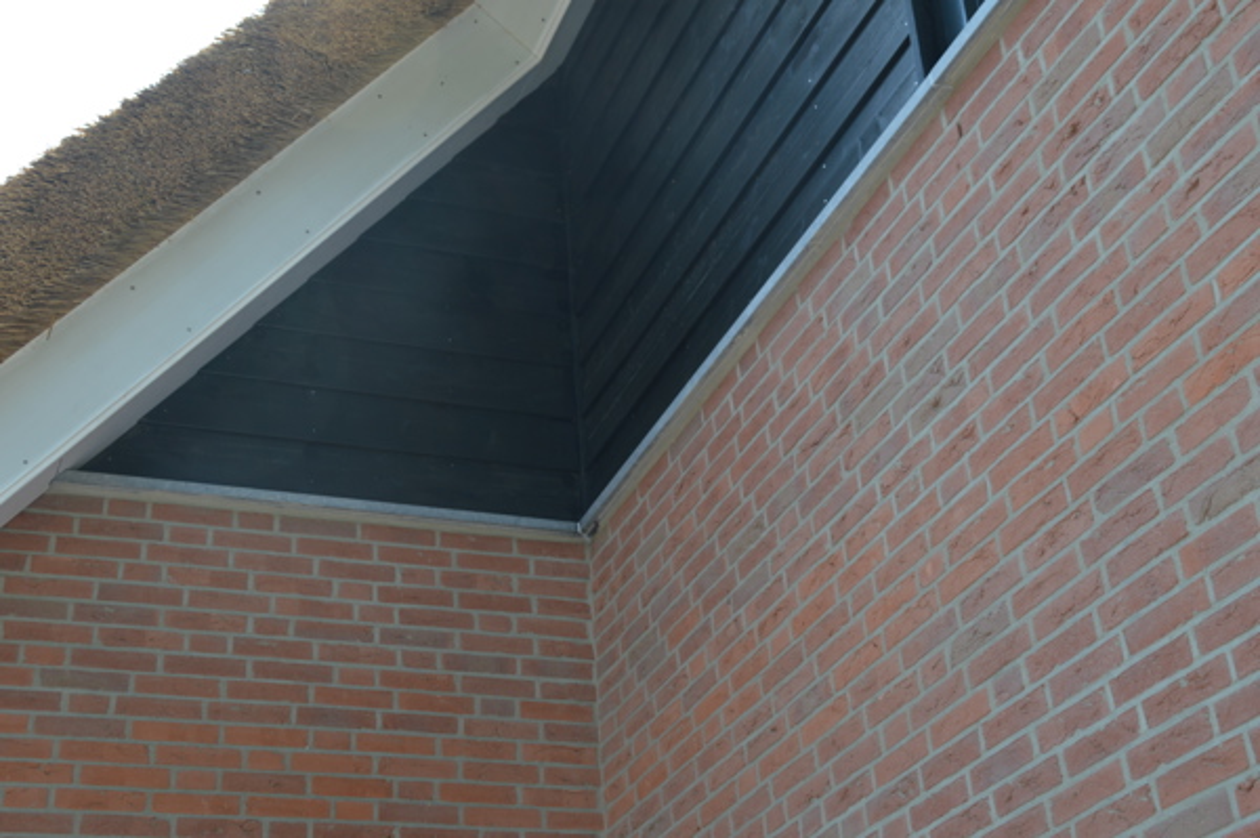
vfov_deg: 26.4
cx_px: 630
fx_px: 1783
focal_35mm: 51
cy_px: 419
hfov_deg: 38.9
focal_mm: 34
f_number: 5.6
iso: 100
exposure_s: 1/125
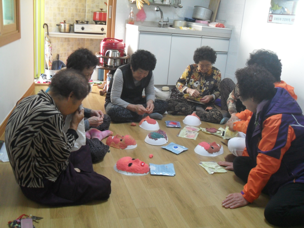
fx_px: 307
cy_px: 114
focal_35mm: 35
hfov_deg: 52.6
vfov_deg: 40.7
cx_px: 152
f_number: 2.8
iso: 200
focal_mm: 6.2
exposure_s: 1/30
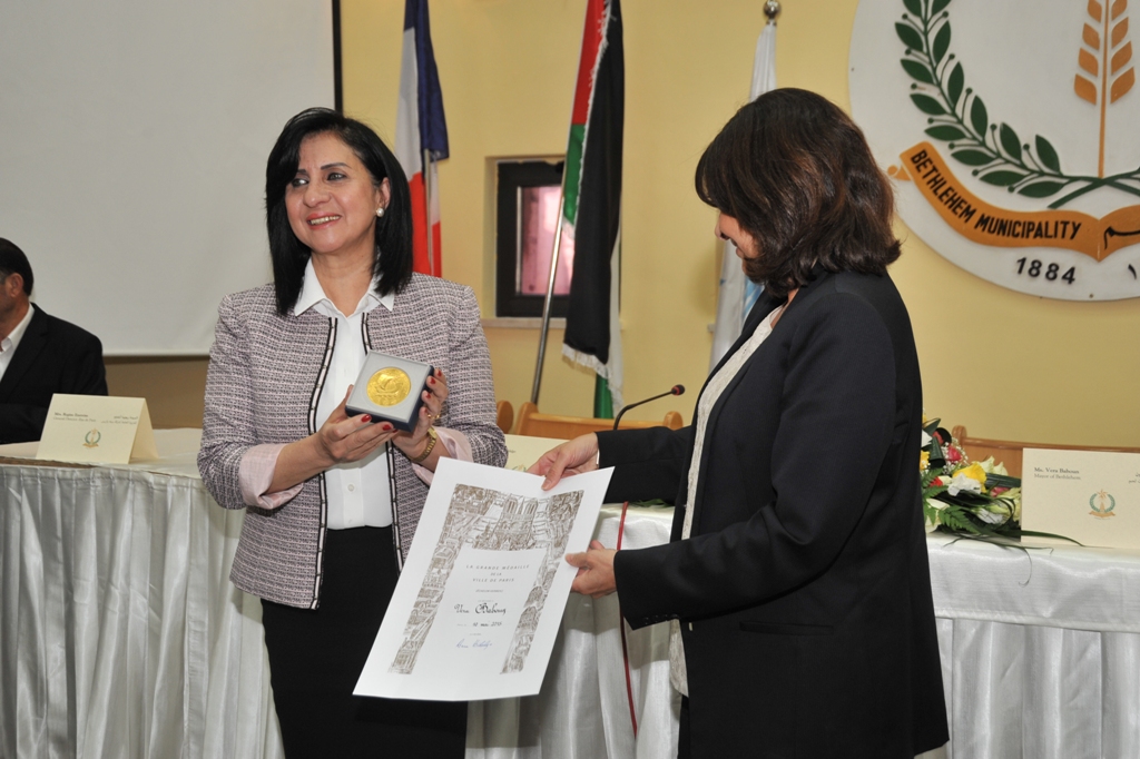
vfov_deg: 29.8
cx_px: 570
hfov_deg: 43.6
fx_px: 1424
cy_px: 380
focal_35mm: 45
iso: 640
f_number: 6.3
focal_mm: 45
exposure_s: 1/60
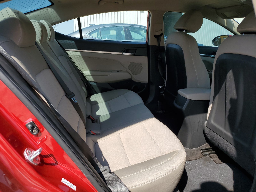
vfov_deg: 53.1
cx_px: 128
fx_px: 192
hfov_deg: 67.3
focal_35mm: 26
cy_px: 96
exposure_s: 1/1429
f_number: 1.5
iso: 50
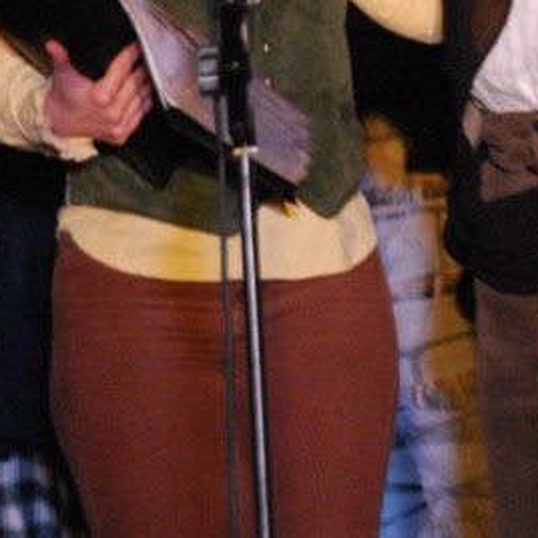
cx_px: 469
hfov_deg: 3.2
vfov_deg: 3.2
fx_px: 9724
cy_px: -12
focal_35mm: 553
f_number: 5.6
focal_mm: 130
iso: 1600
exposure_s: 1/50
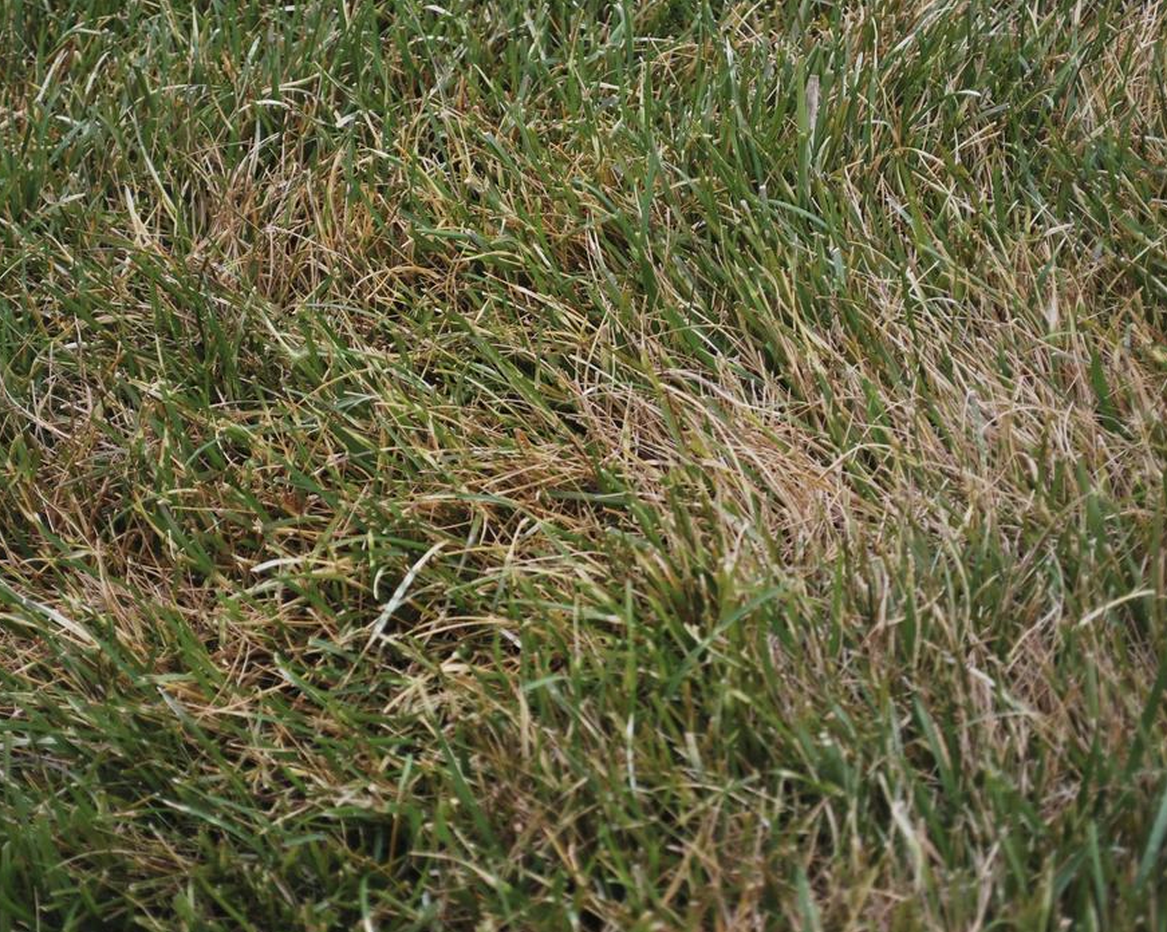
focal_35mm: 88
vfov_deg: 17.5
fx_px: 3038
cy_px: 467
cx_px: 534
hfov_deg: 21.7
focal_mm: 52
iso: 100
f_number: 6.3
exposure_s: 1/160
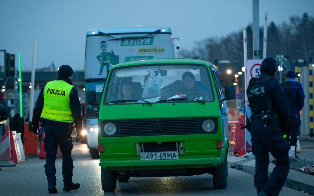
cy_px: 94
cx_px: 171
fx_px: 1369
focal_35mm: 160
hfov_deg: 13.1
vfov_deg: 8.2
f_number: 2.8
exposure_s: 1/200
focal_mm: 130
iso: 800
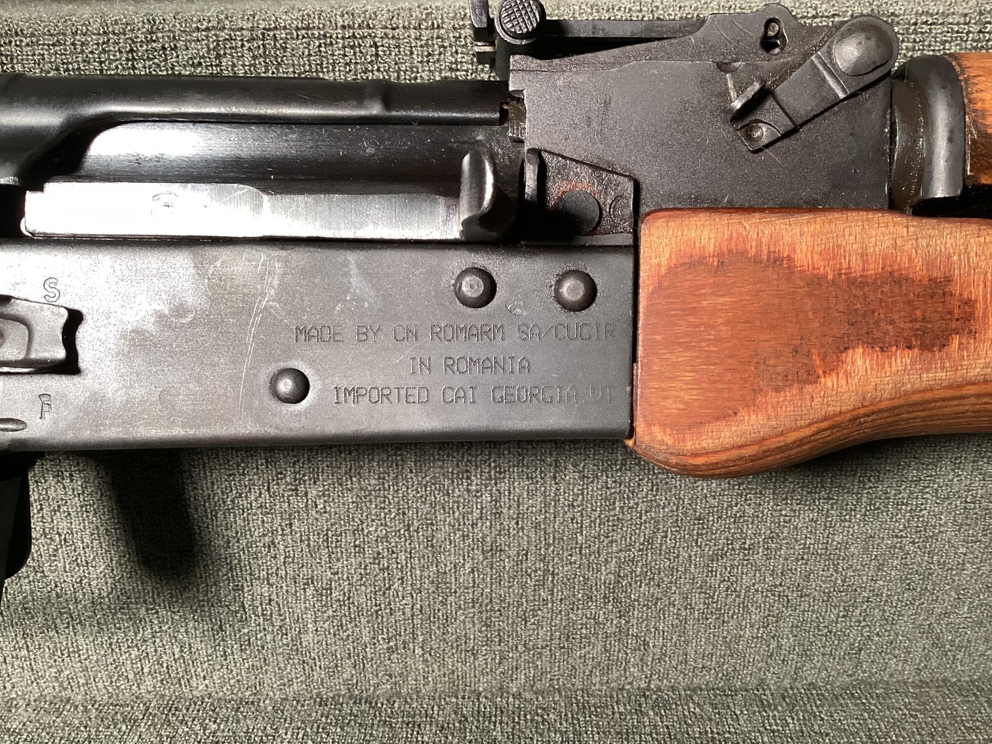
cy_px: 372
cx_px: 496
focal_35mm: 31
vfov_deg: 45.4
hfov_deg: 58.3
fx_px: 888
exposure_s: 1/50
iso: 250
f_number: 2.4
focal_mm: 3.3
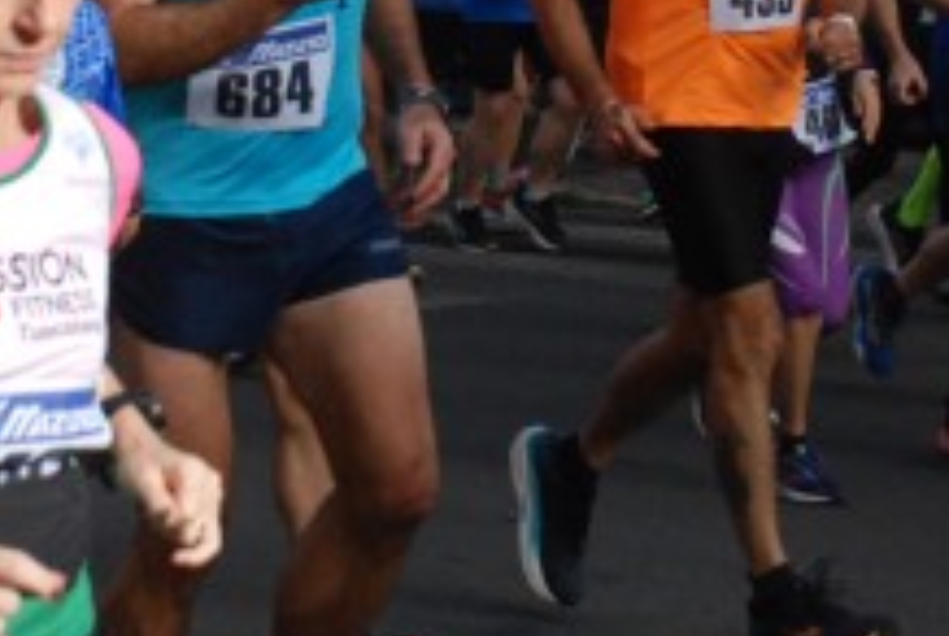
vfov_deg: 8.7
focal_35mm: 157
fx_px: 4144
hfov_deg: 13.1
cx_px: 457
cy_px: -98
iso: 1000
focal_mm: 38
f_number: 6.3
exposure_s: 1/1600
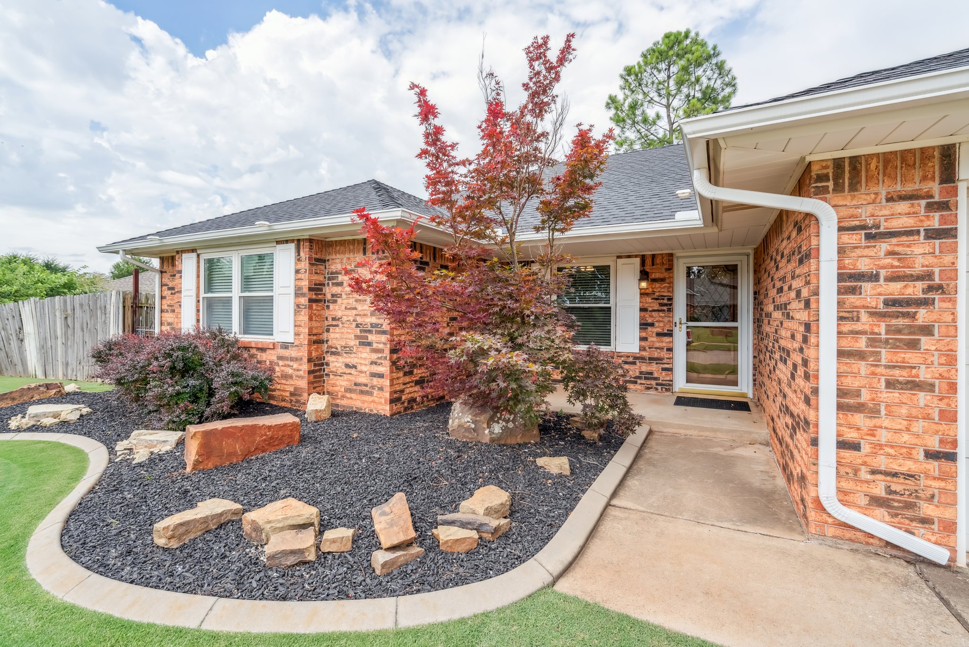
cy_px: 324
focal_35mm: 16
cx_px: 484
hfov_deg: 96.7
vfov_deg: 73.8
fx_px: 431
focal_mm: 16
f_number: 7.1
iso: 200
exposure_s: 1/320
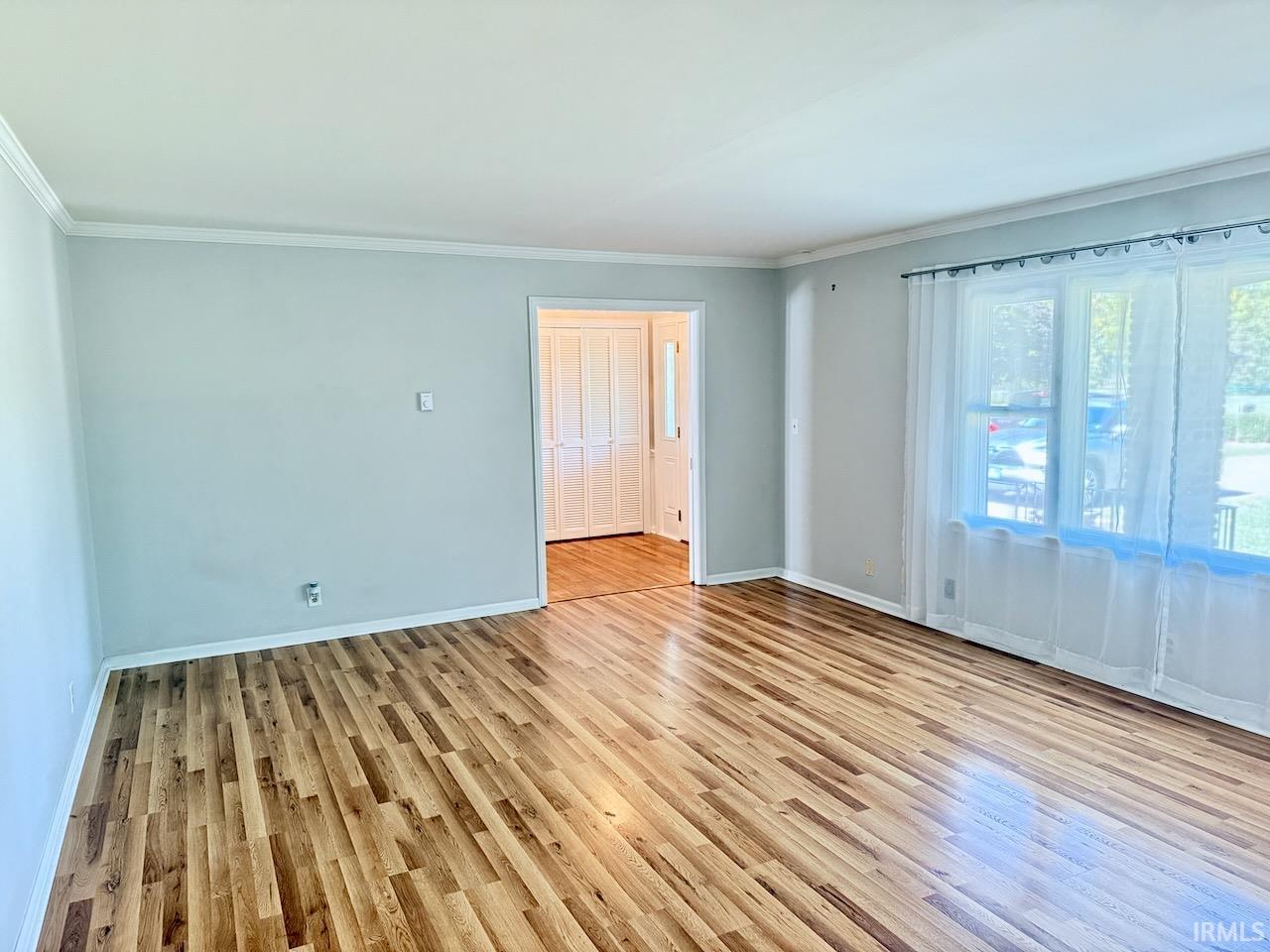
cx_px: 635
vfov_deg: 56.8
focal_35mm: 24
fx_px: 881
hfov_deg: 71.6
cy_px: 476
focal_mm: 6.76
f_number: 1.78
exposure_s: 1/60
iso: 640
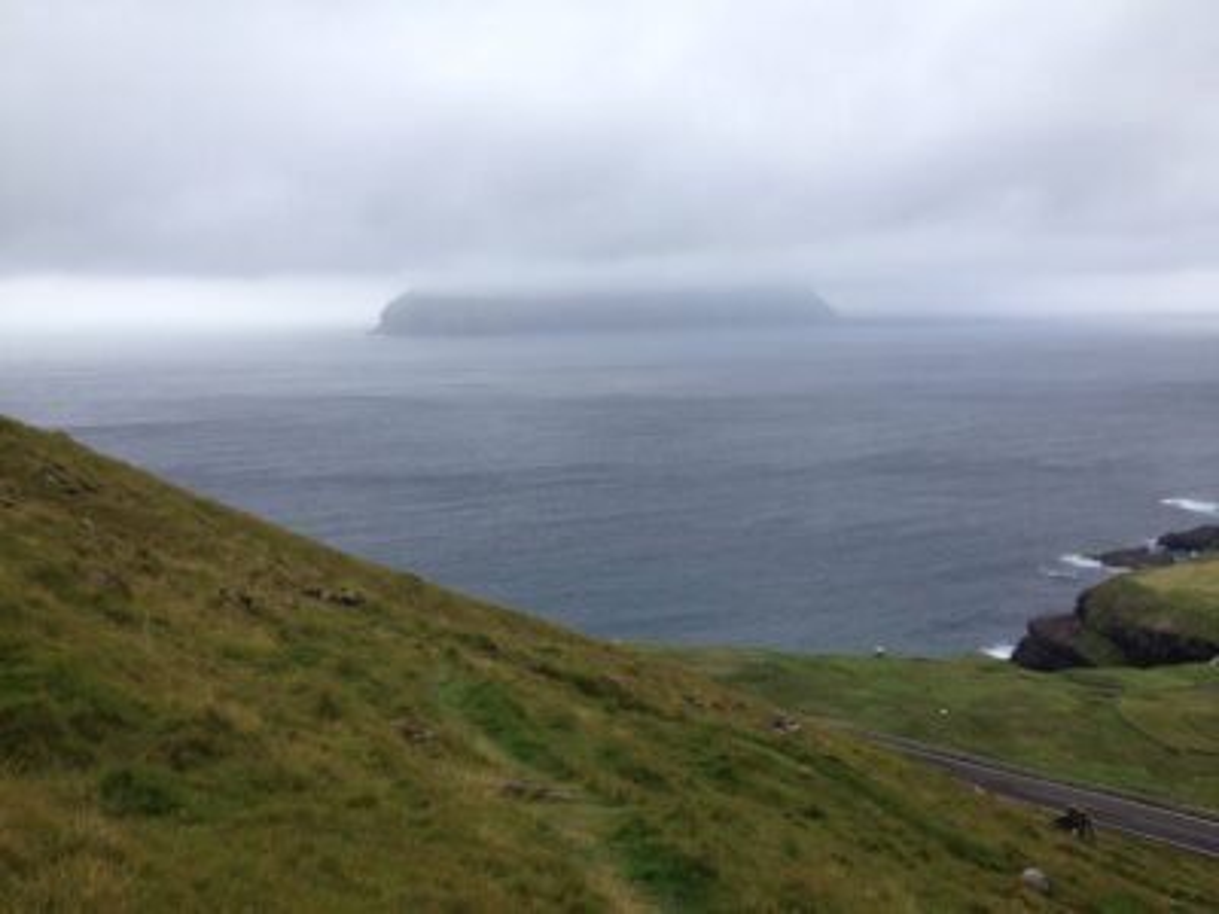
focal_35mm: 35
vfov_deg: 40.7
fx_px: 1233
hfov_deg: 52.6
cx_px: 610
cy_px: 457
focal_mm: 4.28
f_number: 2.4
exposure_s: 1/373
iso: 50
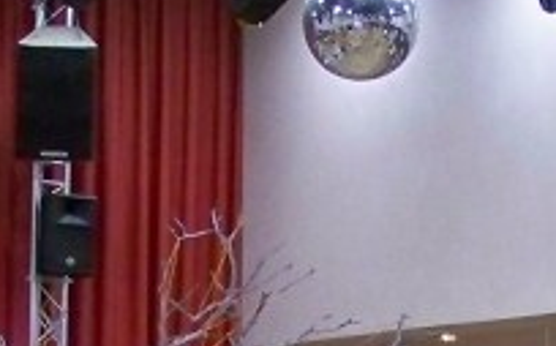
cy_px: 741
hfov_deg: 11.9
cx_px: 275
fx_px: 2664
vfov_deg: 7.1
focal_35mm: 176
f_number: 2.8
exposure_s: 1/30
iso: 320
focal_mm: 5.85
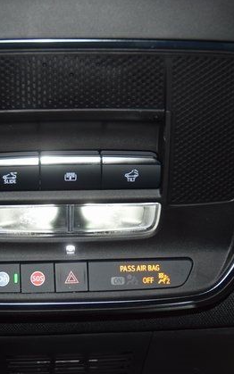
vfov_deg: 30.3
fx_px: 691
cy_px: 186
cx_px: 71
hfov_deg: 19.1
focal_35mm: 68
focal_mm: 29
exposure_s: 1/60
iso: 500
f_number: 3.8
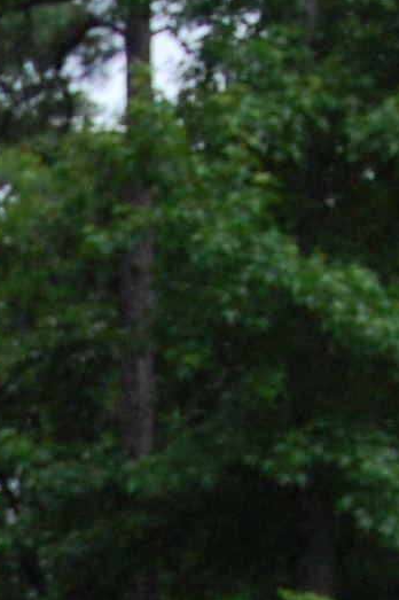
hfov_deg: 4.1
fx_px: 5460
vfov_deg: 5.9
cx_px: -686
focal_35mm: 328
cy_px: 1667
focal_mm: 38
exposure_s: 1/2000
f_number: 5
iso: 800
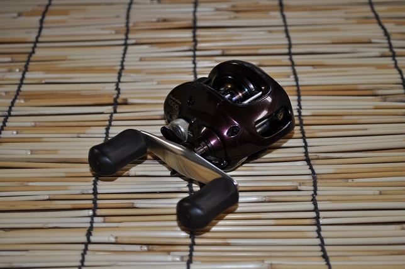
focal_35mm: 68
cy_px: 134
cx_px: 202
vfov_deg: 20.1
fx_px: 759
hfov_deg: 29.9
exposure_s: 1/30
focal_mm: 45
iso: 200
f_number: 5.6
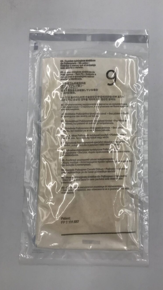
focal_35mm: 31
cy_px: 144
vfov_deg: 62.6
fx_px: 238
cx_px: 102
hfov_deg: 37.5
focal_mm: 3.99
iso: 20
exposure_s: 1/237
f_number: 1.8
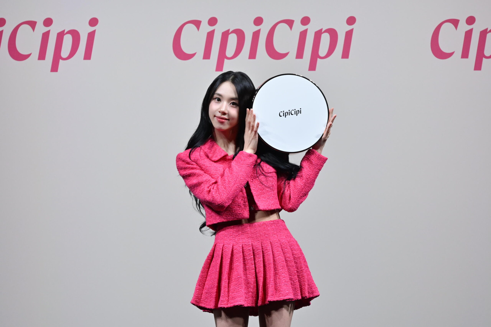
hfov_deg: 13.3
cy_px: 164
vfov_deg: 8.9
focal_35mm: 154
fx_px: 2100
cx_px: 246
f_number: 5.6
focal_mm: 103
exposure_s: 1/200
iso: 1000
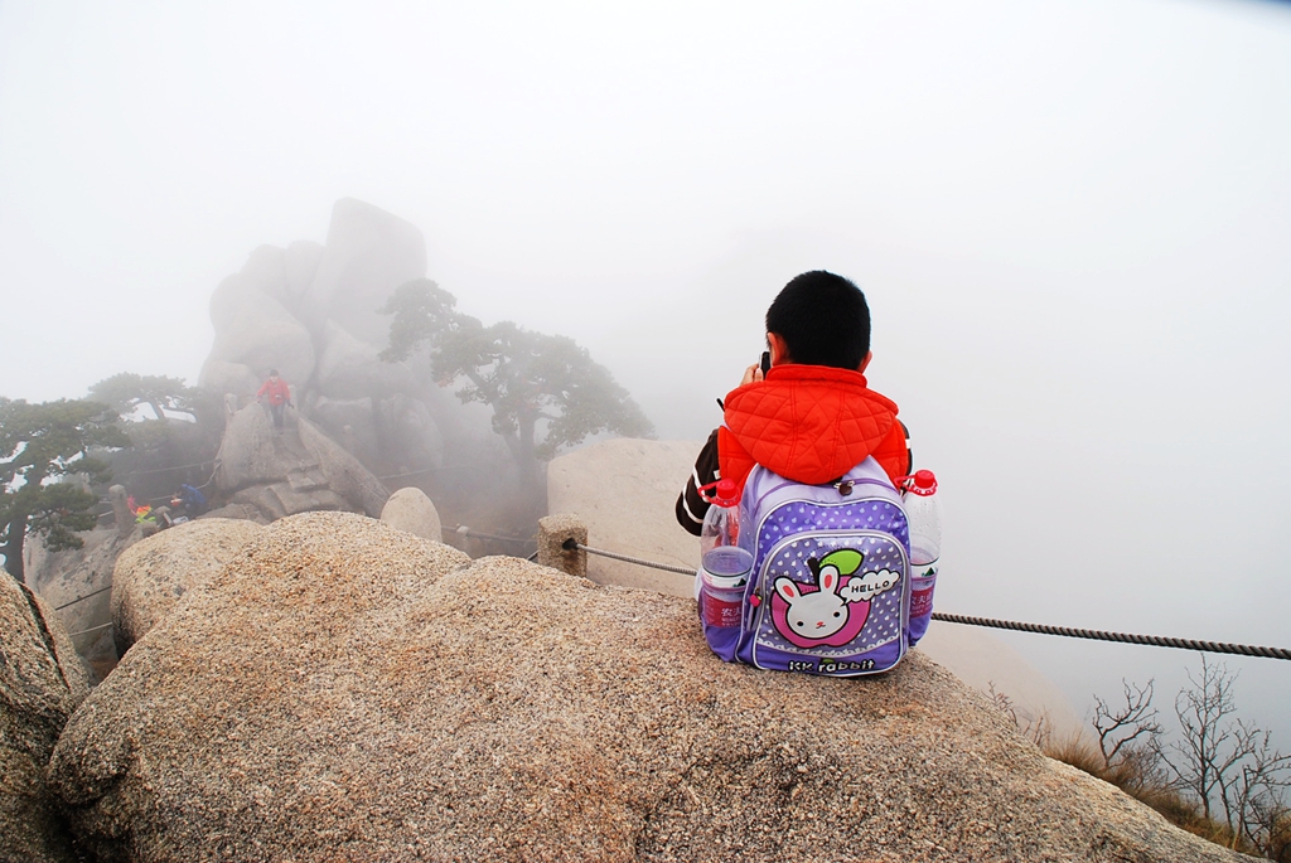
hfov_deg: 67.3
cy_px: 432
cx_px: 646
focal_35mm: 27
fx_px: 969
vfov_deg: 48.0
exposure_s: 1/250
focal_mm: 18
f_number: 10
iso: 200
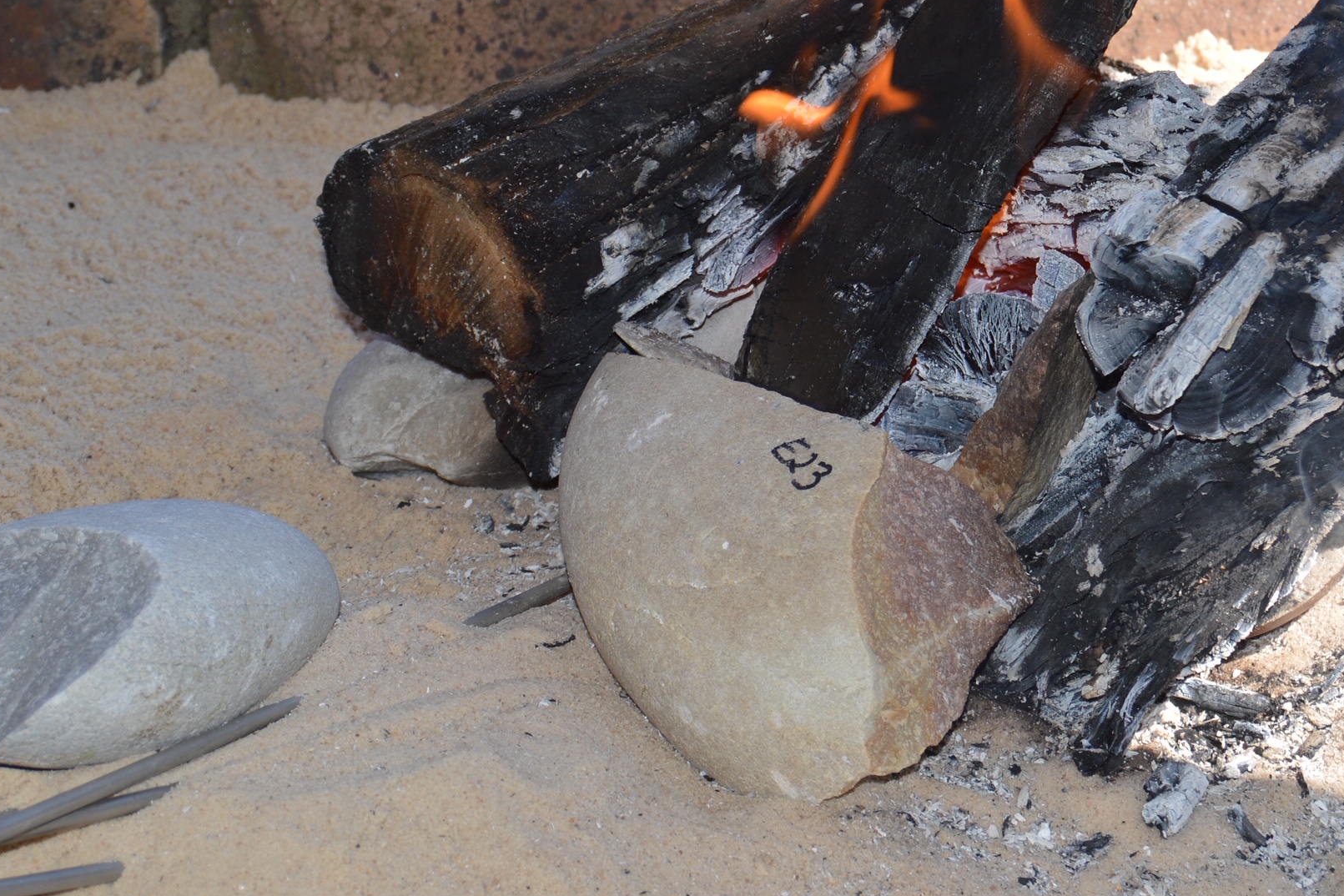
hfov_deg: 20.7
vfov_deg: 13.9
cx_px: 928
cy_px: 163
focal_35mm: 98
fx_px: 3656
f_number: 6.3
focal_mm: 35
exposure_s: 1/200
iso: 100
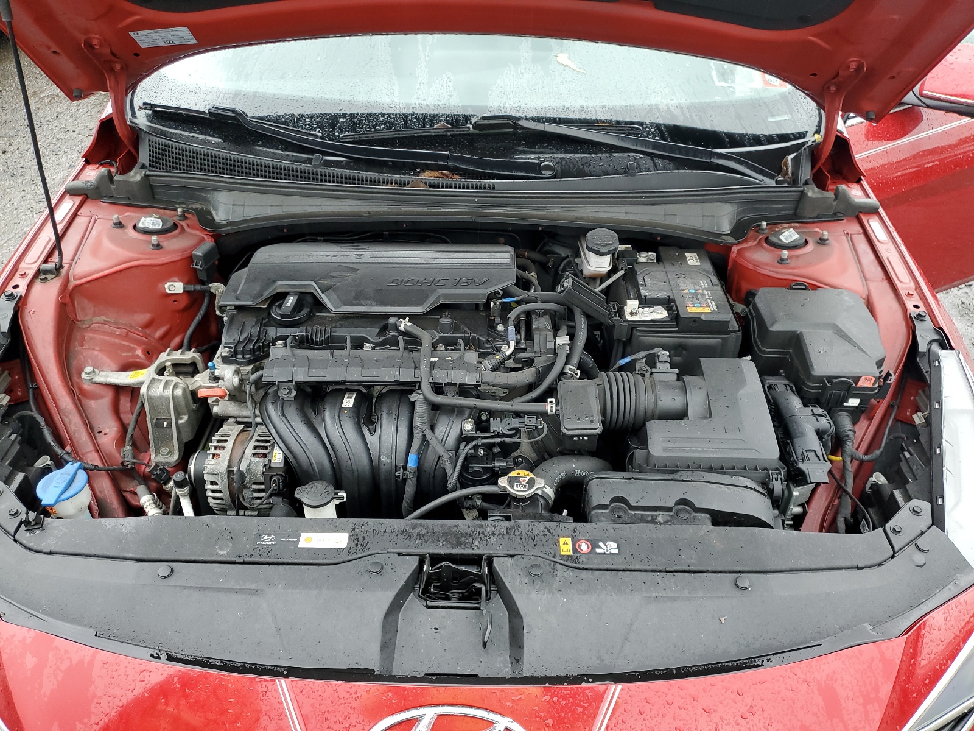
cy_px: 366
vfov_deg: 53.1
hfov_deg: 67.3
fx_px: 732
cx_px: 487
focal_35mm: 26
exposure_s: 1/60.2
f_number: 1.5
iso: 60
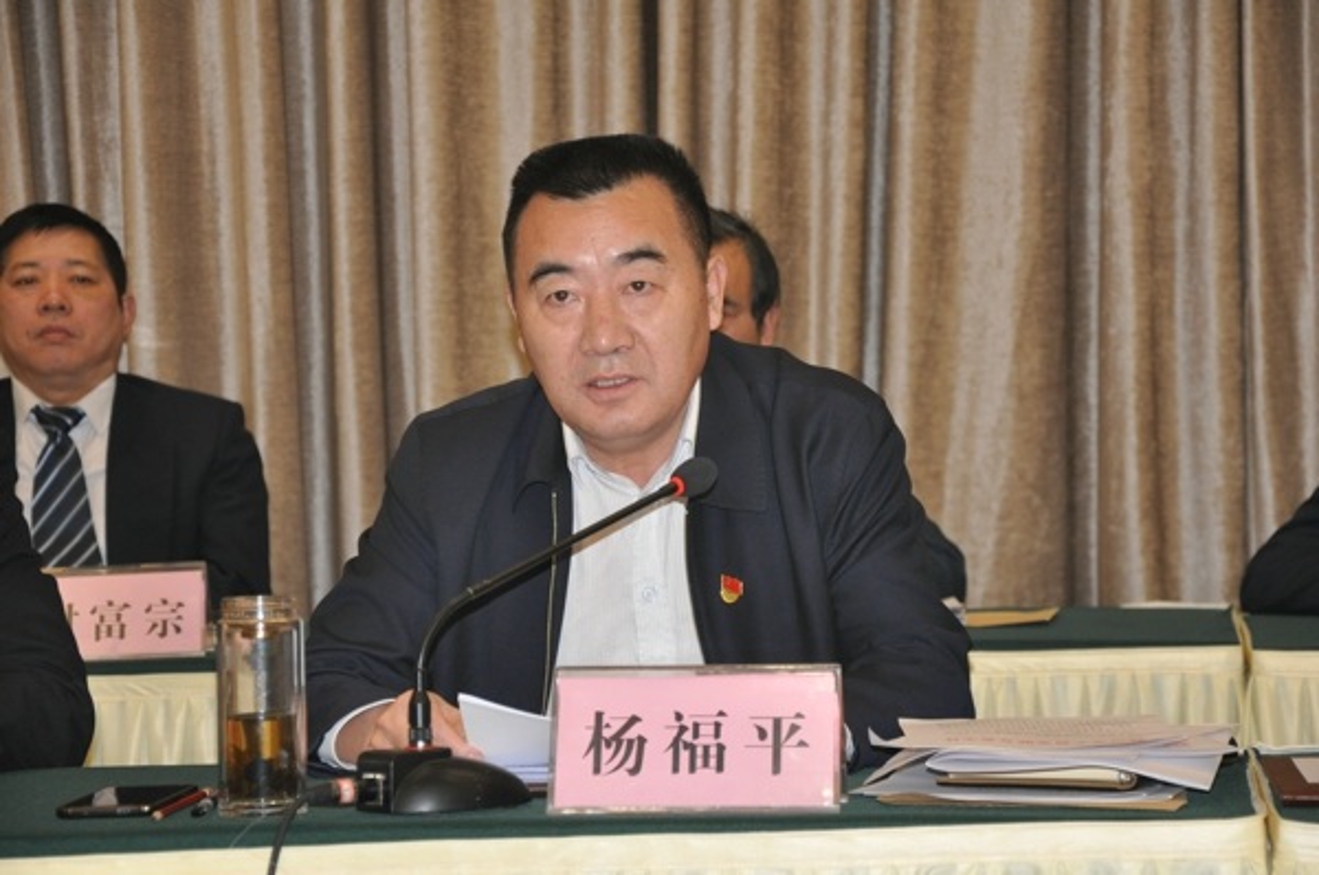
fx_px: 4390
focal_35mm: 120
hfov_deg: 17.1
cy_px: 438
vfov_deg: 11.4
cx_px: 660
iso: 800
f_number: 5.3
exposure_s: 1/60
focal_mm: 80
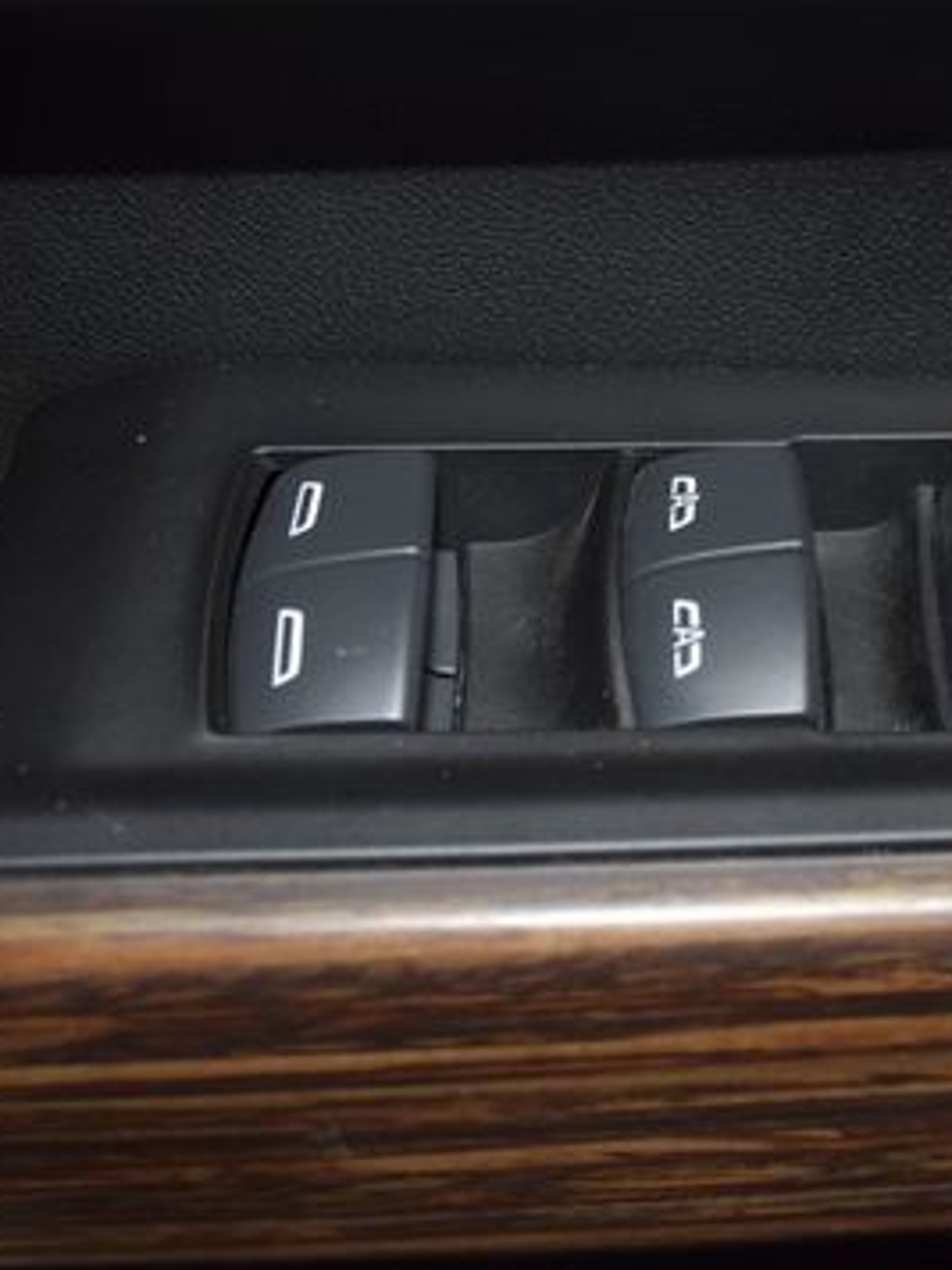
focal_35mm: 57
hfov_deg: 25.3
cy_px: 608
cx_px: 717
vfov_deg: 33.8
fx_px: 2090
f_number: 4
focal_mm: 22
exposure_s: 1/30
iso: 400
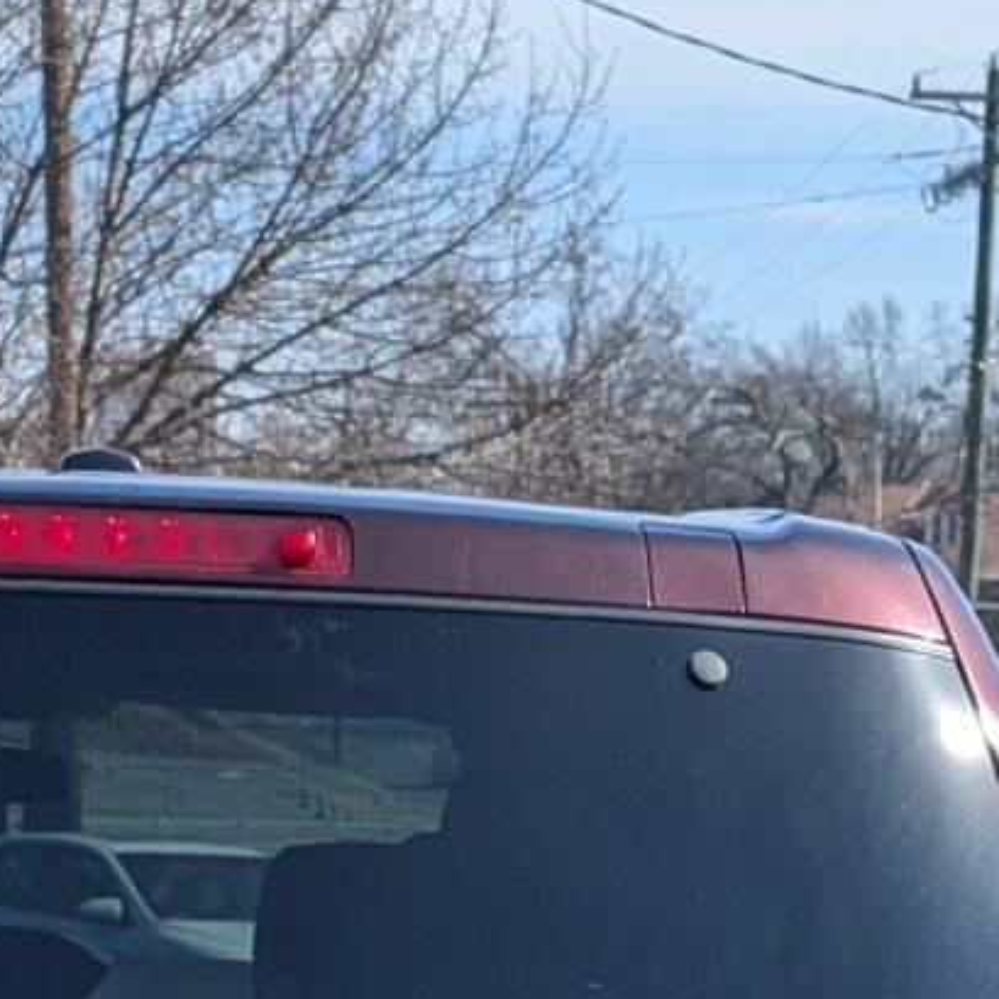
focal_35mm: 133
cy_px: 2176
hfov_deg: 13.1
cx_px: 540
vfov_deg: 11.4
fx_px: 4343
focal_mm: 6.9
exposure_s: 1/806
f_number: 1.68
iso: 18
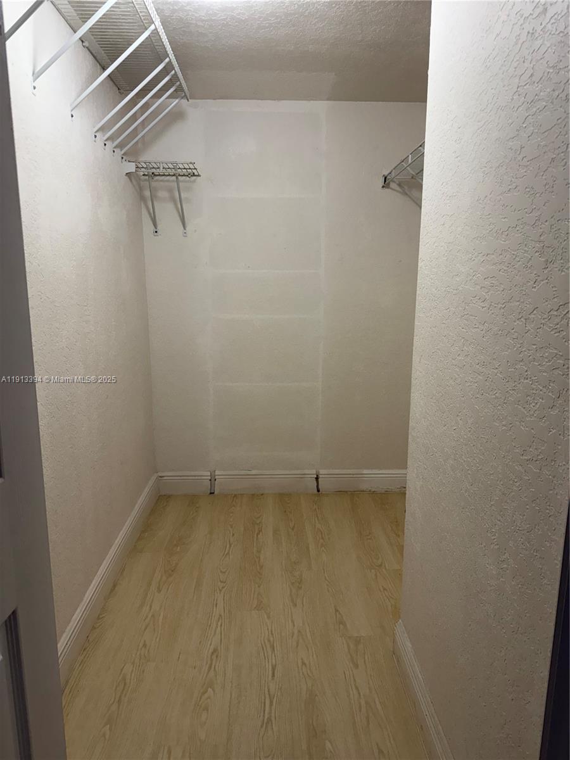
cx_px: 285
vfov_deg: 71.6
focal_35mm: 24
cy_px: 380
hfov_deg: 56.8
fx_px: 527
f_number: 1.78
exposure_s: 1/120
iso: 200
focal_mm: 6.76
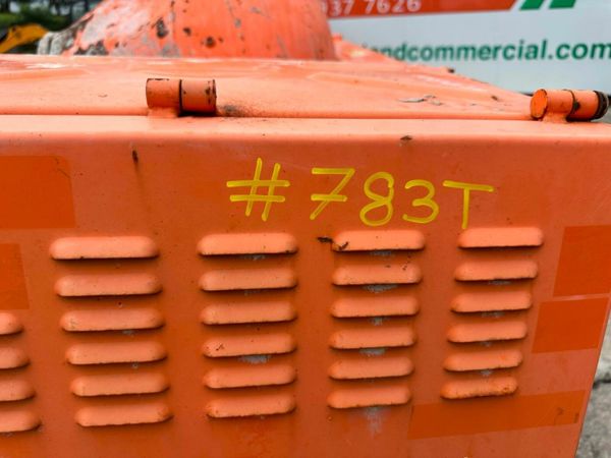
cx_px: 306
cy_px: 229
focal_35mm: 24
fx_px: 424
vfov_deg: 56.8
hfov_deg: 71.6
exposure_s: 1/2410
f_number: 1.78
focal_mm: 6.86
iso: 80
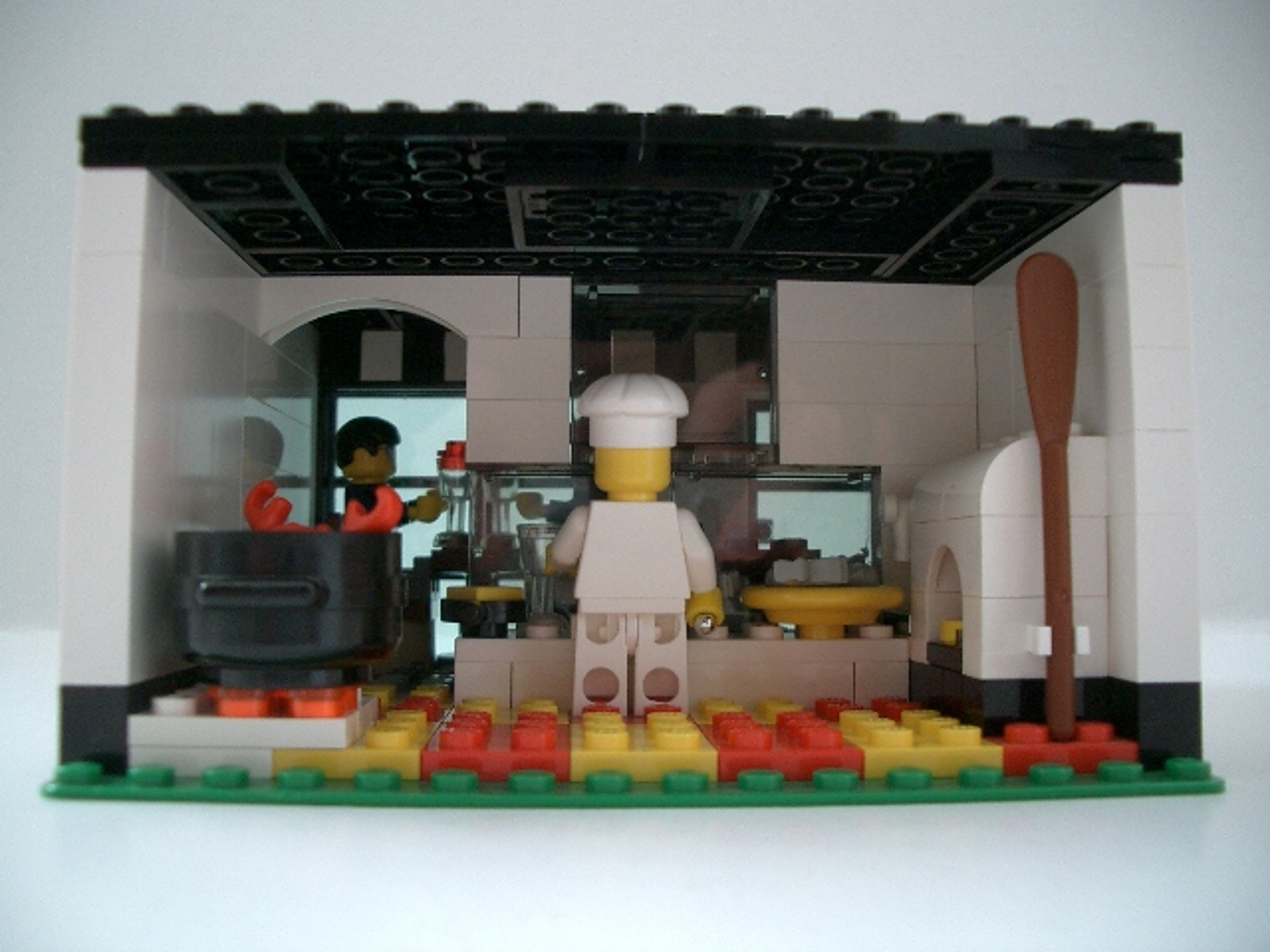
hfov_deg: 52.6
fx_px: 1284
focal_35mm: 35
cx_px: 635
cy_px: 476
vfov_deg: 40.7
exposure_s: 1/13
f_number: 2.6
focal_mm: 5.8
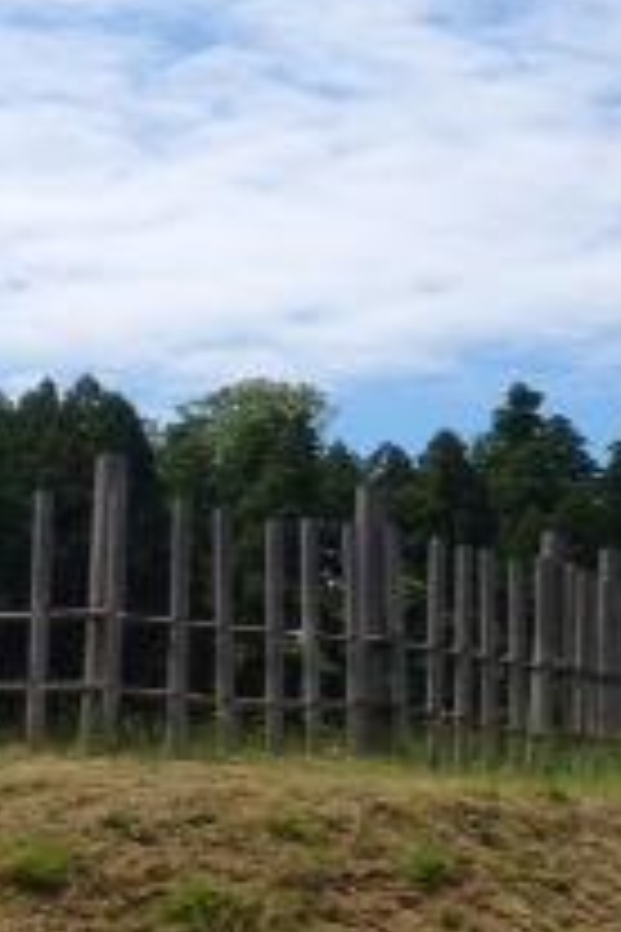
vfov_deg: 19.2
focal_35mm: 106
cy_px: 257
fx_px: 2743
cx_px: 572
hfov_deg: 12.8
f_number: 2.4
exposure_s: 1/2008
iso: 50
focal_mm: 4.13
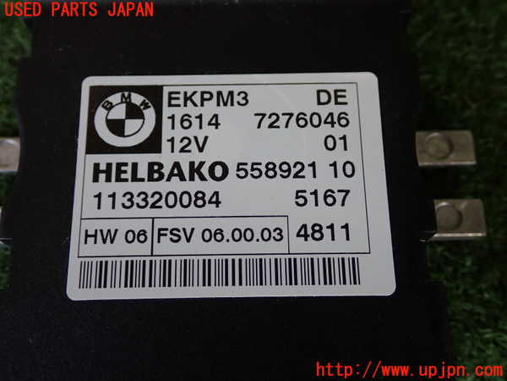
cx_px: 254
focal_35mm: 38
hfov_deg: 49.0
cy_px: 190
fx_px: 557
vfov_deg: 37.7
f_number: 2.7
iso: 200
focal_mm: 6.83
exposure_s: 1/50
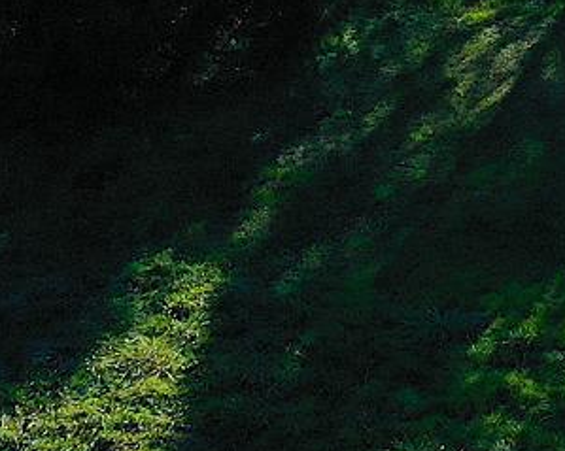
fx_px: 3009
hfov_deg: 9.6
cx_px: 1342
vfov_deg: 7.7
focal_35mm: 180
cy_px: -805
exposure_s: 1/800
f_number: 6.3
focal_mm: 10.26
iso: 100
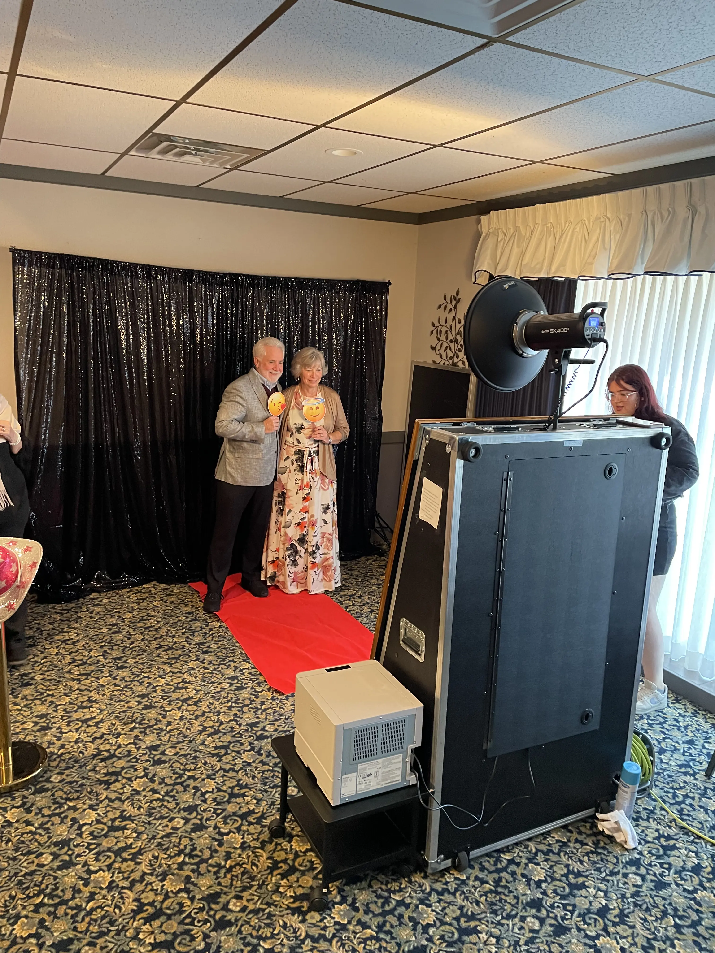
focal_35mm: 26
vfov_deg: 67.3
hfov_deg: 53.1
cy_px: 476
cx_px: 358
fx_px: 716
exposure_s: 1/60
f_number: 1.6
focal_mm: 4.2
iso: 500
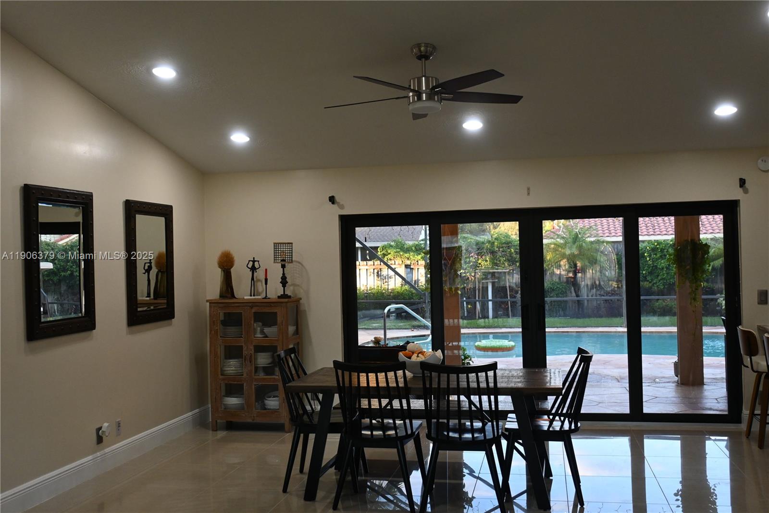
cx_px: 384
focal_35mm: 36
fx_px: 769
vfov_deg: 36.9
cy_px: 256
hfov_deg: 53.1
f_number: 4.2
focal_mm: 24
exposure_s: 1/125
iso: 1100
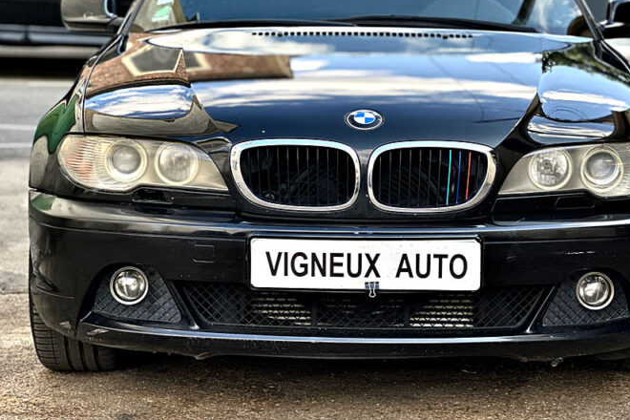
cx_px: 366
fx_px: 1697
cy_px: 146
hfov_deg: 21.0
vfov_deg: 14.1
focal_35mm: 97
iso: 40
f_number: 2.8
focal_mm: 9
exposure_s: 1/121
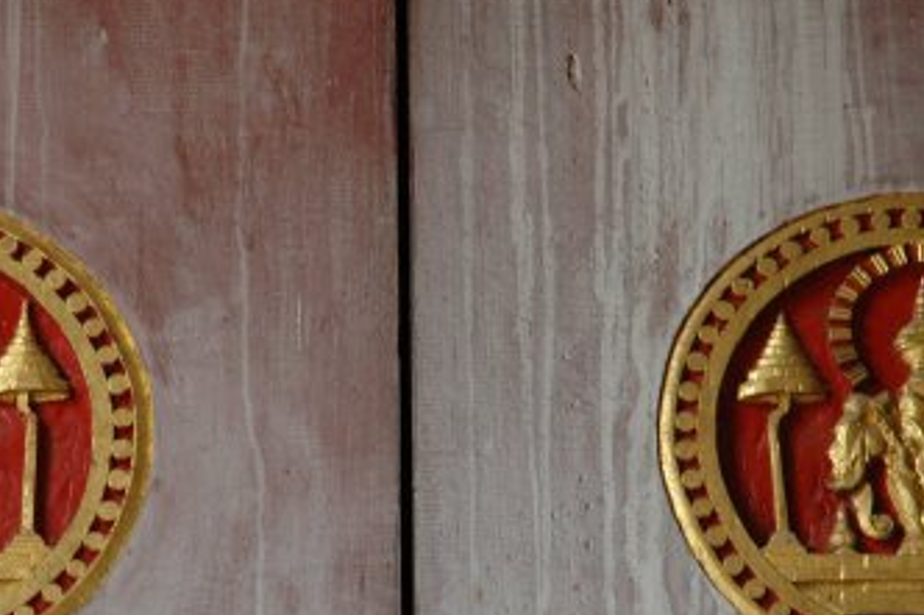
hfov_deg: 9.0
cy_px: 426
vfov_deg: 6.0
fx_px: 5849
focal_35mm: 228
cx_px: 420
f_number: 5
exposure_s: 1/100
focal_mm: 70
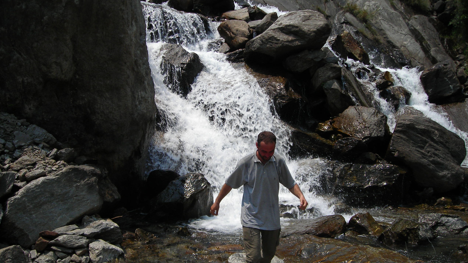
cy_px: 135
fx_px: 521
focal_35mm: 42
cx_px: 232
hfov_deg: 48.4
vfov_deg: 28.3
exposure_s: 1/212
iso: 50
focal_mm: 6.3
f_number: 6.4
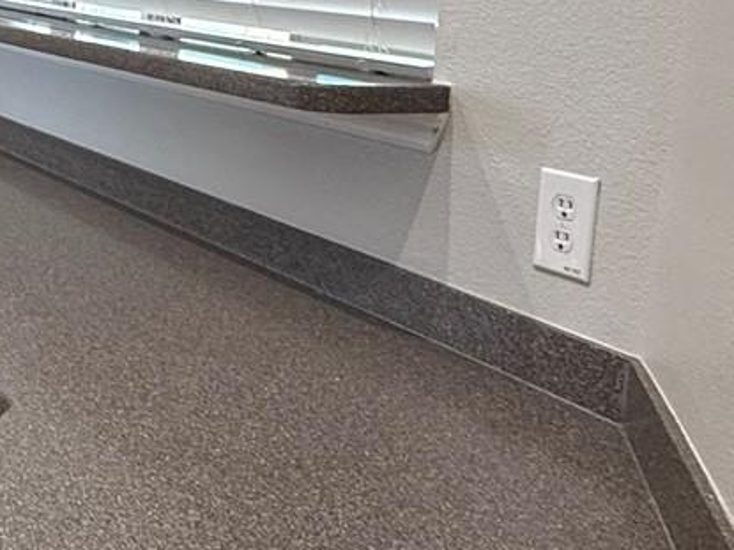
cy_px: 69
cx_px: 41
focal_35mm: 54
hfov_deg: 33.2
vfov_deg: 26.2
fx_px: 1145
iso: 250
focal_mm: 2.22
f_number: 2.2
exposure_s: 1/60
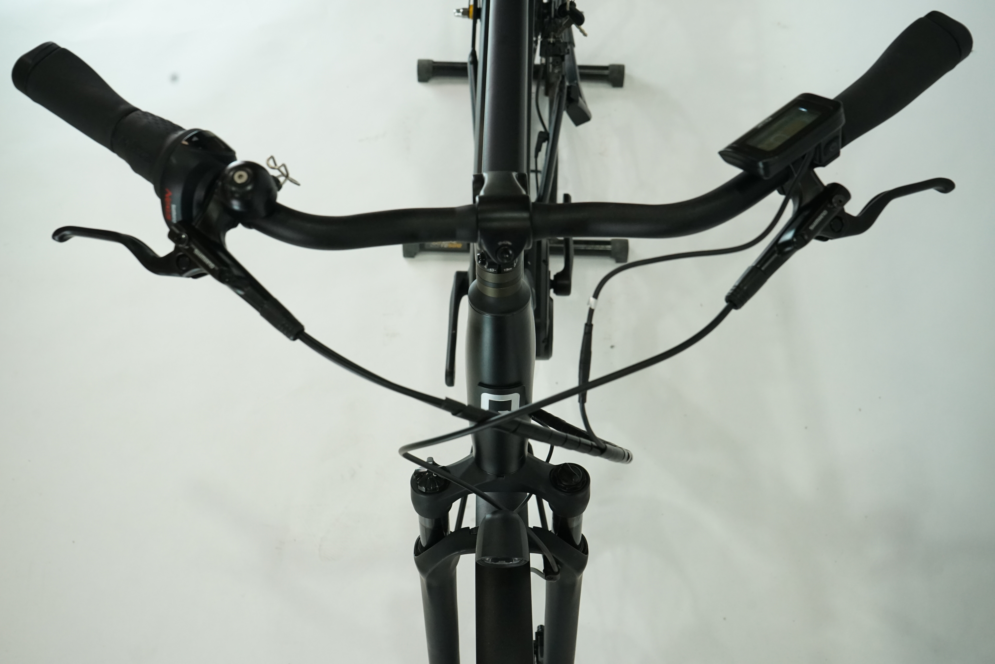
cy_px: 332
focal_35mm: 39
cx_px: 498
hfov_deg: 49.6
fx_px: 1078
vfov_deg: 34.2
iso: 2000
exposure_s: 1/200
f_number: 8
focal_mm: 39
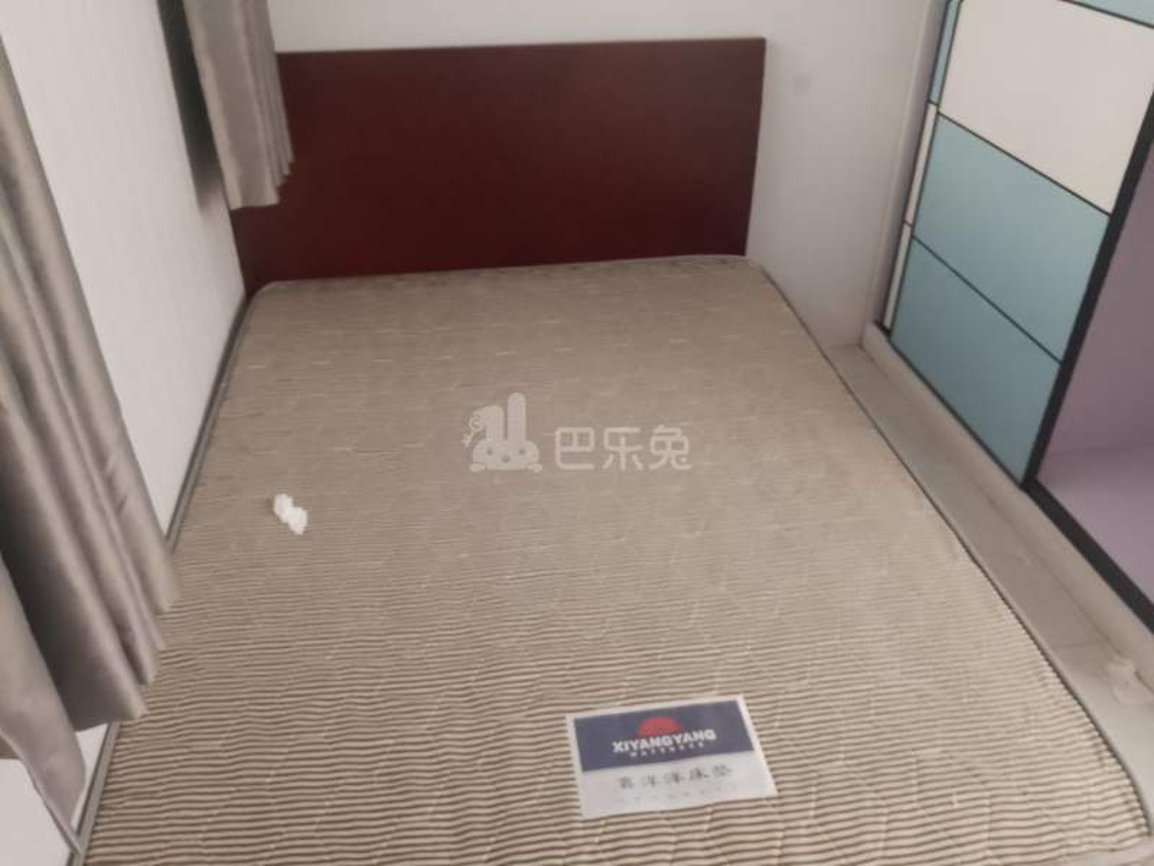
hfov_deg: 65.3
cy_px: 433
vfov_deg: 51.4
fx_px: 900
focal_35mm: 27
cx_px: 577
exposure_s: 1/20
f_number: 1.8
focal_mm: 3.69
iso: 800
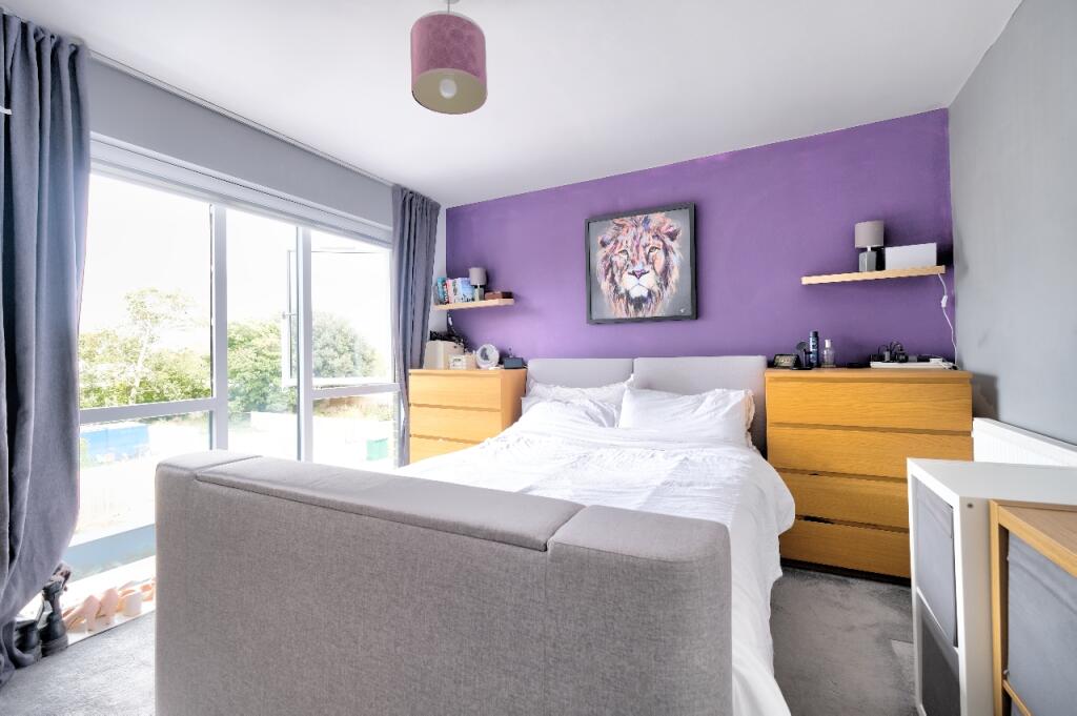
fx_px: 448
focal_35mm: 15
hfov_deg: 100.4
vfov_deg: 77.2
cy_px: 358
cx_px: 538
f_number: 4
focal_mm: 10
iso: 200
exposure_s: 1/15
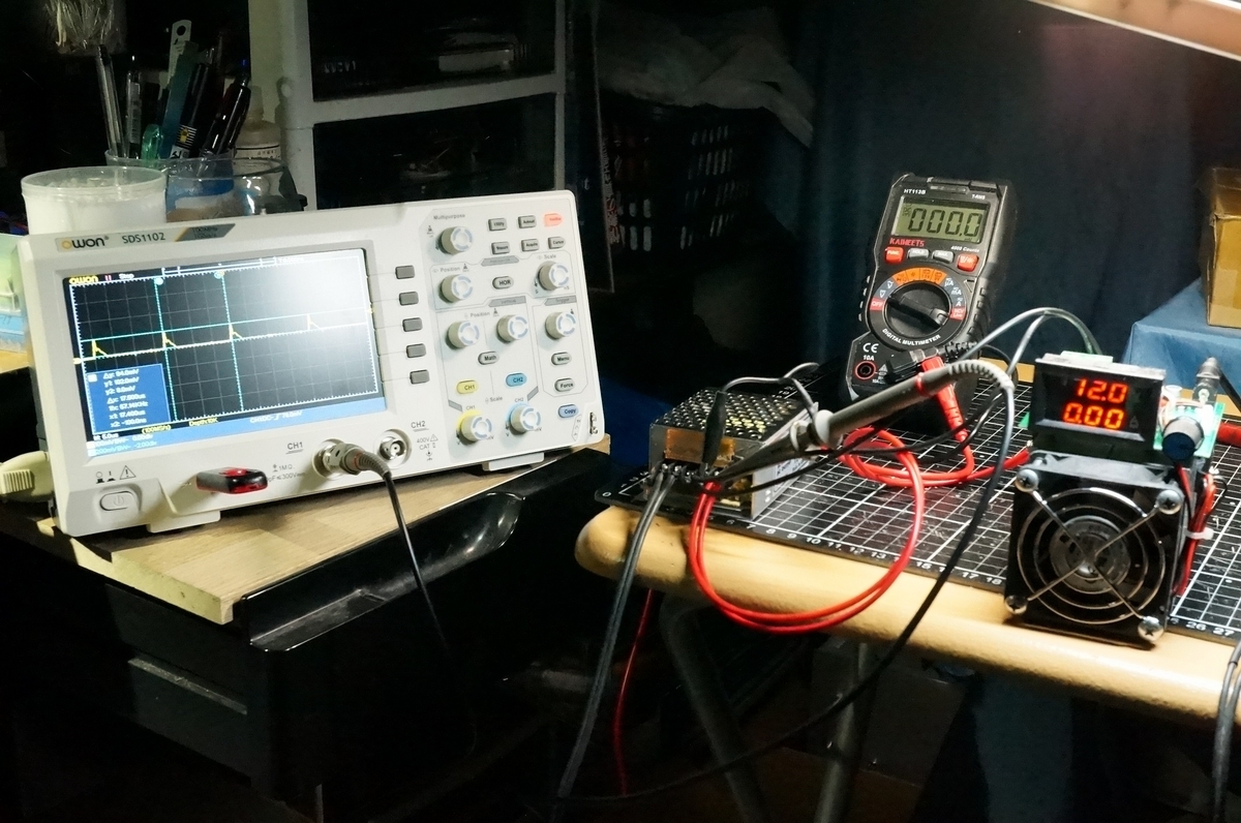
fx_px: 1549
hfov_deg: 43.7
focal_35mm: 45
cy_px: 412
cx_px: 620
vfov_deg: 29.8
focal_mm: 30
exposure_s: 1/80
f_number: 10
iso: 12800
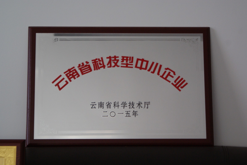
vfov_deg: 13.1
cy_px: 82
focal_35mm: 105
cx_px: 124
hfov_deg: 19.4
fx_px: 721
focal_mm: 70
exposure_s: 1/80
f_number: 5.6
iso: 400
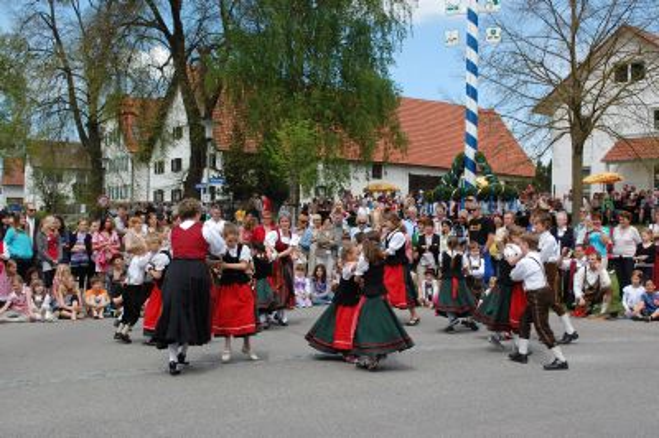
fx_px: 878
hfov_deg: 41.1
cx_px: 330
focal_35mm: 48
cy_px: 219
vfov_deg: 28.0
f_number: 8
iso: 200
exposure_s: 1/250
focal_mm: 32
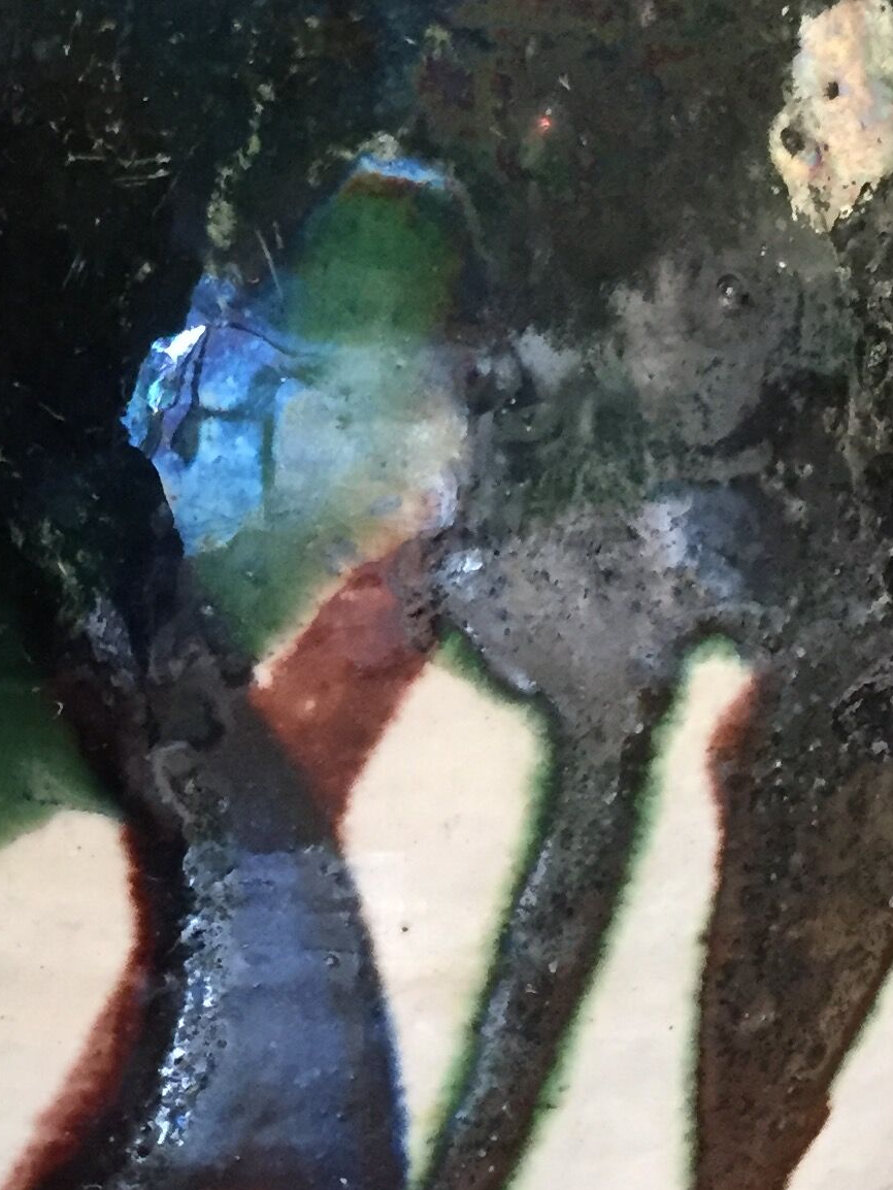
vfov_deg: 23.8
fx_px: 2819
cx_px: -1
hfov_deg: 17.6
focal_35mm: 82
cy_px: 544
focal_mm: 4.15
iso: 250
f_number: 2.2
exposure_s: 1/25
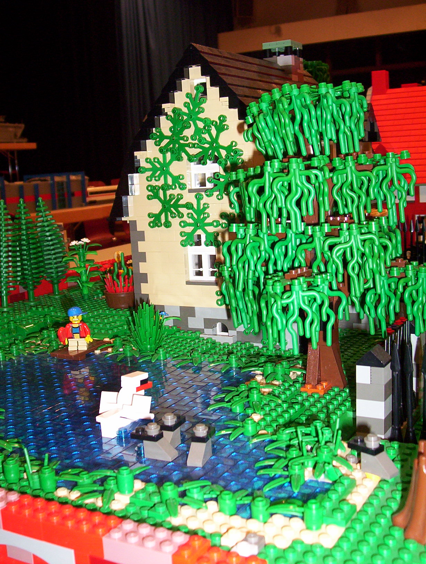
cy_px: 282
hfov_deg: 27.1
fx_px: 882
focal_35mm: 54
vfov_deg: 35.5
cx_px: 213
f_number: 2.97
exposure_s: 1/69.5
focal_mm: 7.1
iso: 140
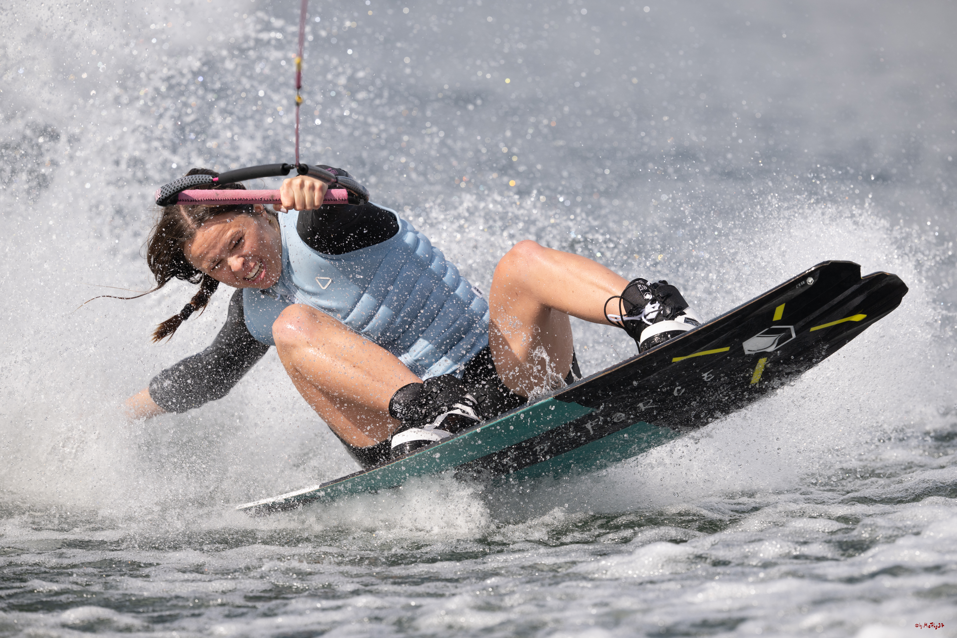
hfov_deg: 5.2
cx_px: 478
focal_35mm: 400
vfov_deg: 3.4
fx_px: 10633
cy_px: 319
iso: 320
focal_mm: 400
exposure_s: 1/3200
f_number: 5
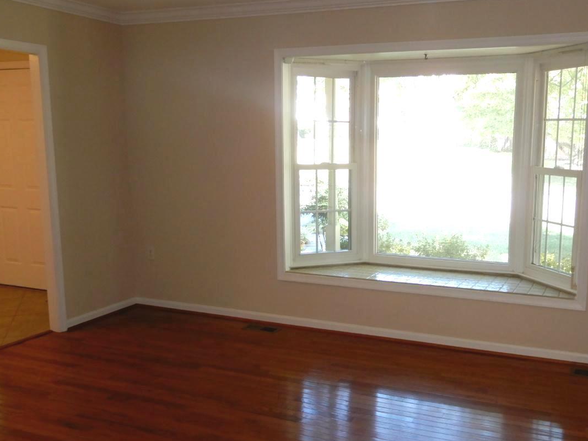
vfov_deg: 39.6
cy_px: 240
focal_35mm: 36
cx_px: 366
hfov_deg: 50.9
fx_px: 611
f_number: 3.4
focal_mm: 4.3
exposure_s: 1/30
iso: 180
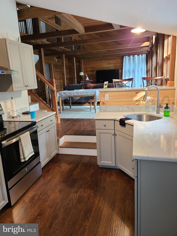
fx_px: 177
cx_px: 88
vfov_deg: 67.3
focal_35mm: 26
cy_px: 118
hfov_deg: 53.1
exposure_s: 1/40
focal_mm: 5.4
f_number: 1.8
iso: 200
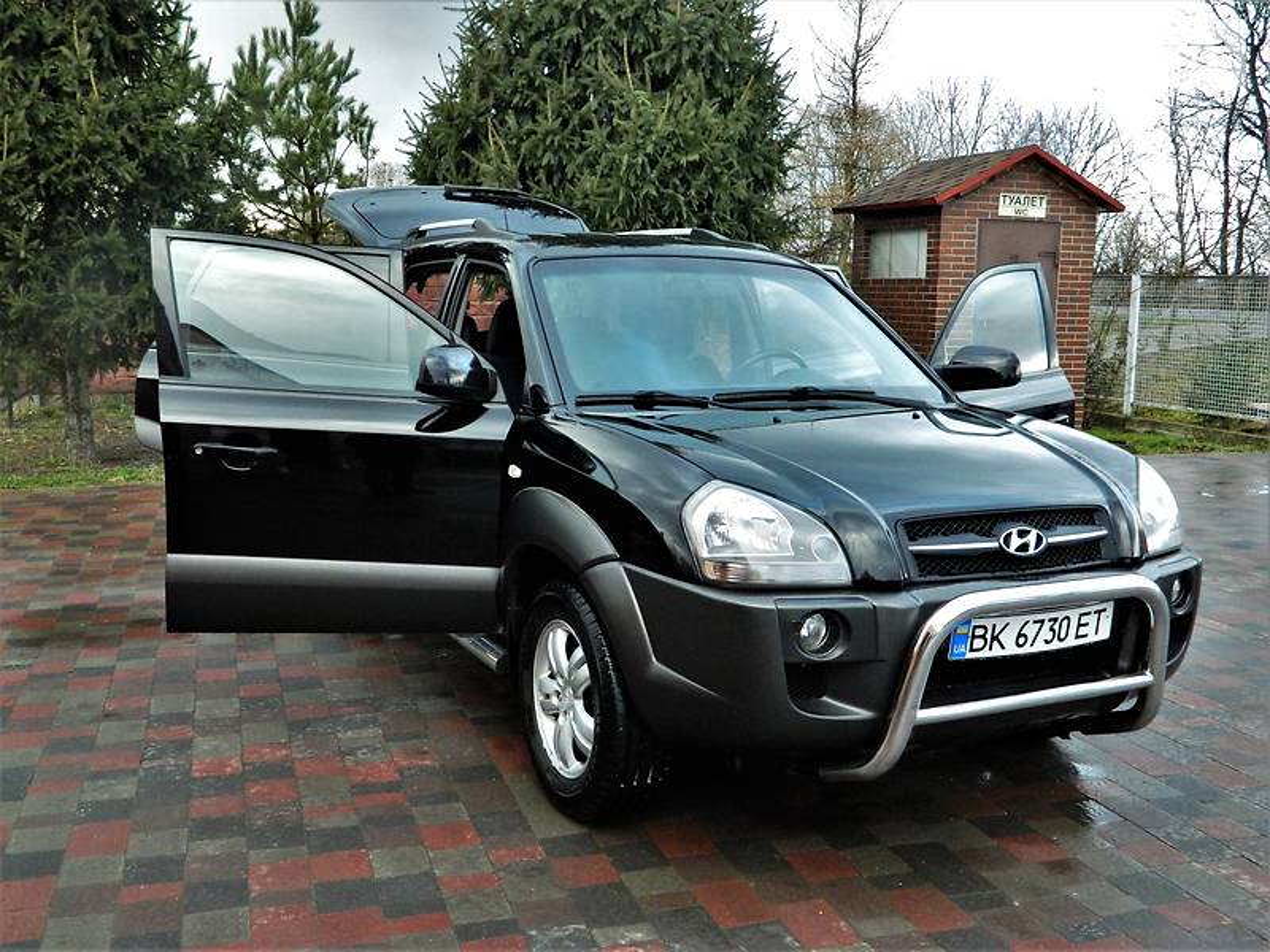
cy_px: 476
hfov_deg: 52.6
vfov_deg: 40.7
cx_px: 635
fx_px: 1284
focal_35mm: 35
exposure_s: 1/200
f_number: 3.3
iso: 400
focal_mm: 6.2
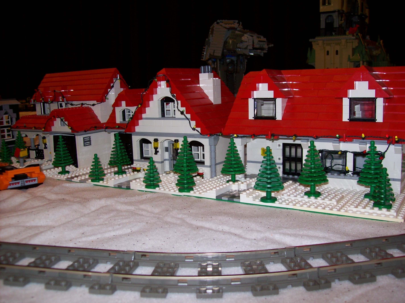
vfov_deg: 39.6
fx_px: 421
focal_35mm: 36
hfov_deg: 51.4
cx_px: 202
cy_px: 152
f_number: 2.7
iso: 80
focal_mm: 6
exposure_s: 1/64
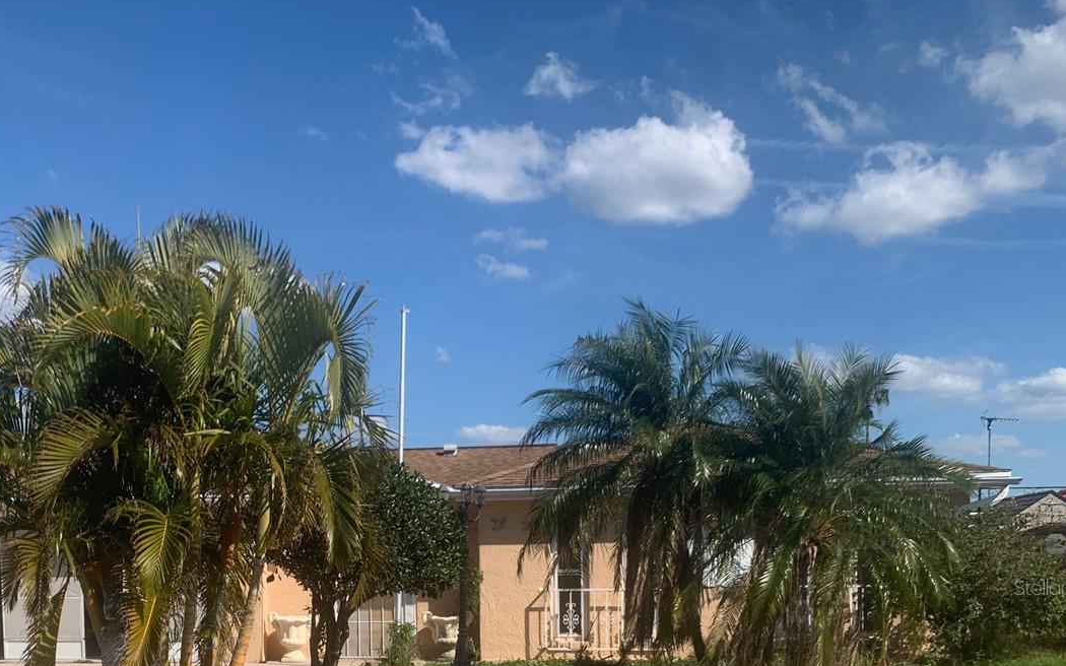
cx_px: 297
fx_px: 1220
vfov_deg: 29.4
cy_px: 587
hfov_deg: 45.9
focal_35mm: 42
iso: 25
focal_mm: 4.25
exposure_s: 1/2833
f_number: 1.8
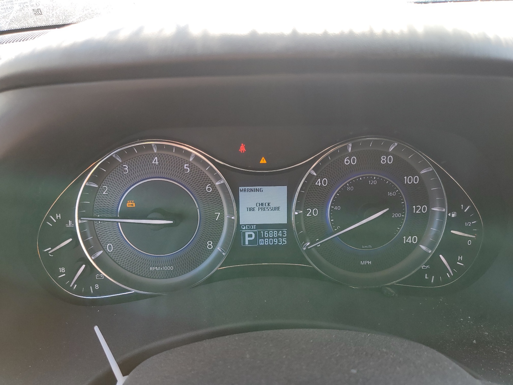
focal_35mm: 26
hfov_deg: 67.3
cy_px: 192
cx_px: 256
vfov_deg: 53.1
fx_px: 385
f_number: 1.5
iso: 50
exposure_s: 1/323
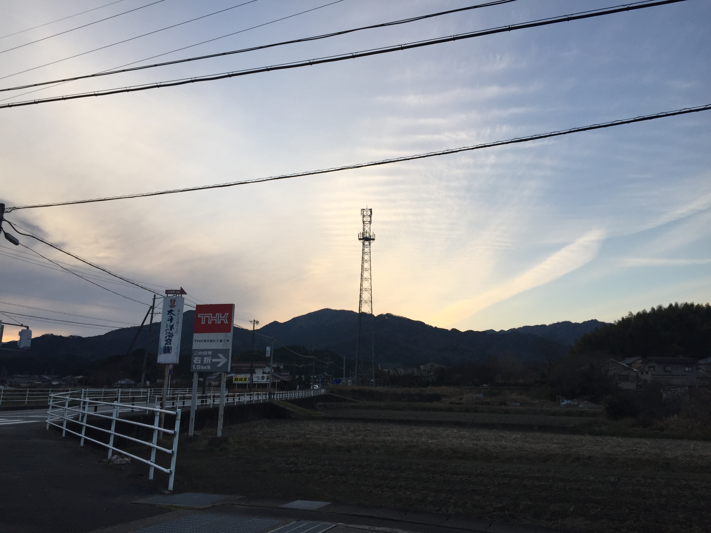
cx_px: 356
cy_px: 266
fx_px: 596
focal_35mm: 29
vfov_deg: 48.2
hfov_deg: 61.7
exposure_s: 1/412
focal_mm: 4.15
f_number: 2.2
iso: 32
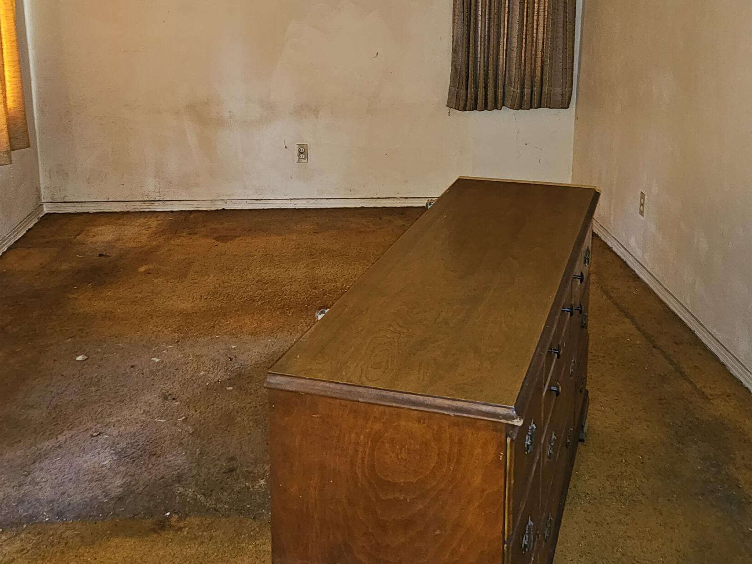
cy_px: 163
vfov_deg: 33.8
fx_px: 912
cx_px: 403
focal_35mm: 42
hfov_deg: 44.8
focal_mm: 6.3
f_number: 1.7
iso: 250
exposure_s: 1/10
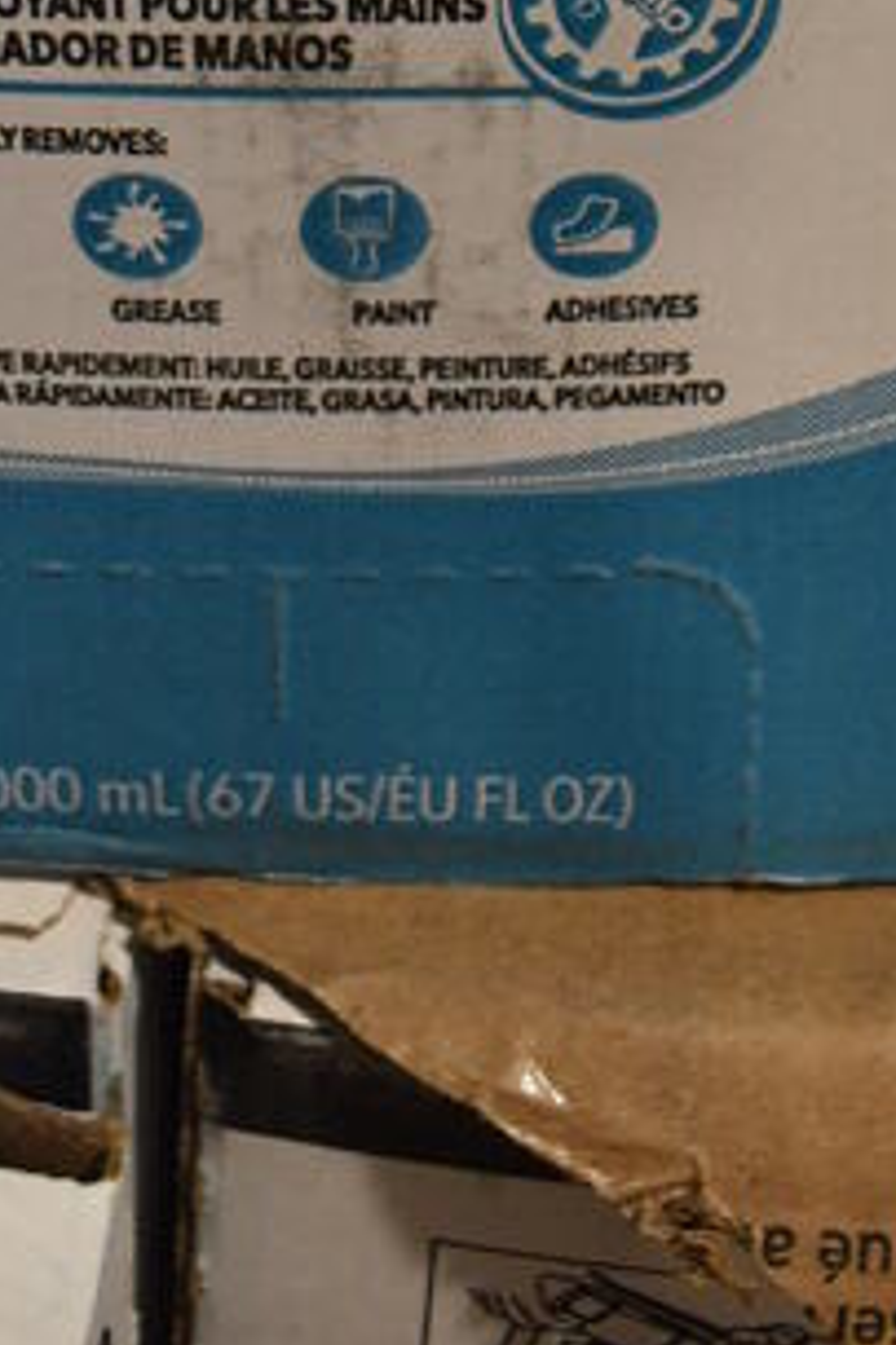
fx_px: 3027
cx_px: 207
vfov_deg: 21.8
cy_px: -545
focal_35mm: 81
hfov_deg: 16.7
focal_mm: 18
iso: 640
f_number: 5.6
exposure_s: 1/60
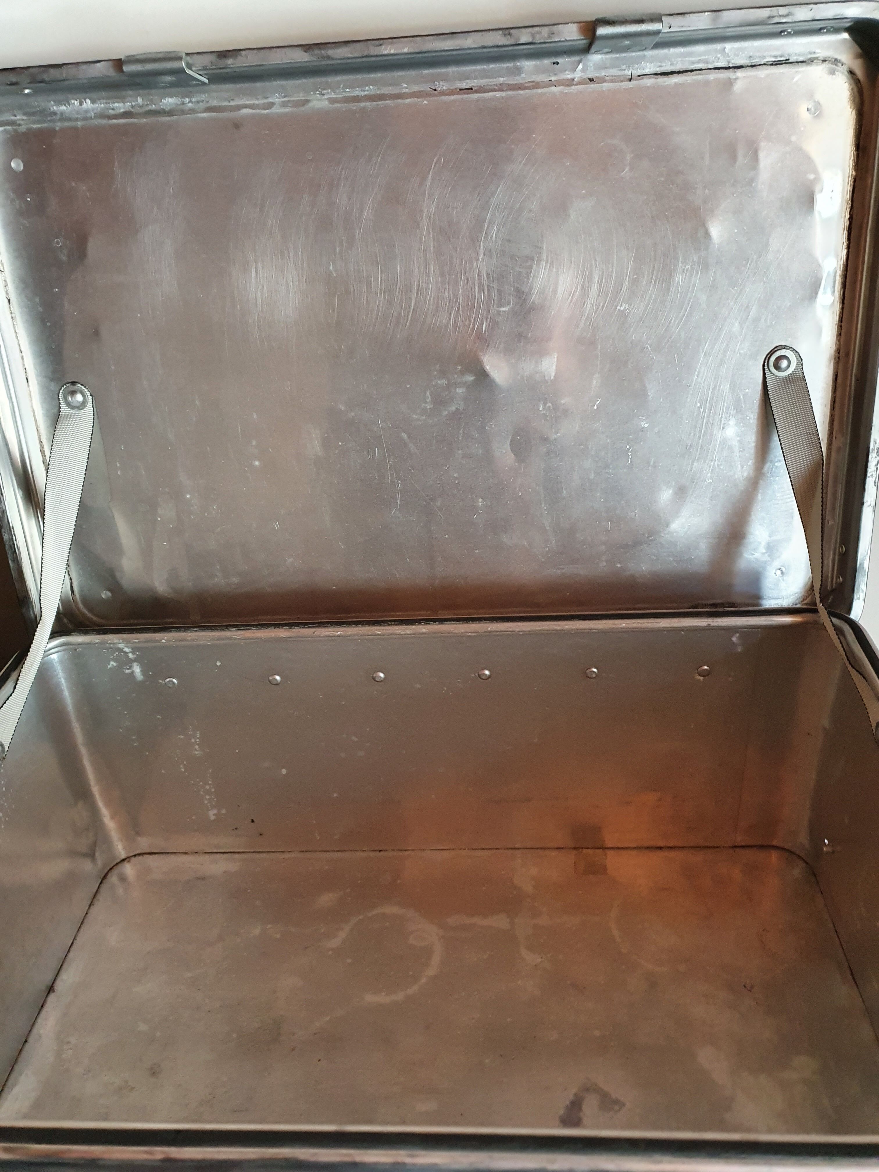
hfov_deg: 53.1
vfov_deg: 67.3
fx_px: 880
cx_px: 440
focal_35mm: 26
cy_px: 586
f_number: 1.5
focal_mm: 4.32
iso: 500
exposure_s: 1/50
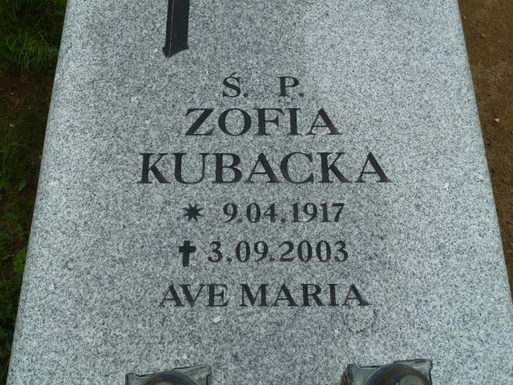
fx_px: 711
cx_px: 256
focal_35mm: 48
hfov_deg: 39.7
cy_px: 192
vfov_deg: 30.3
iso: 80
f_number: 4
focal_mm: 7.9
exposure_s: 1/320
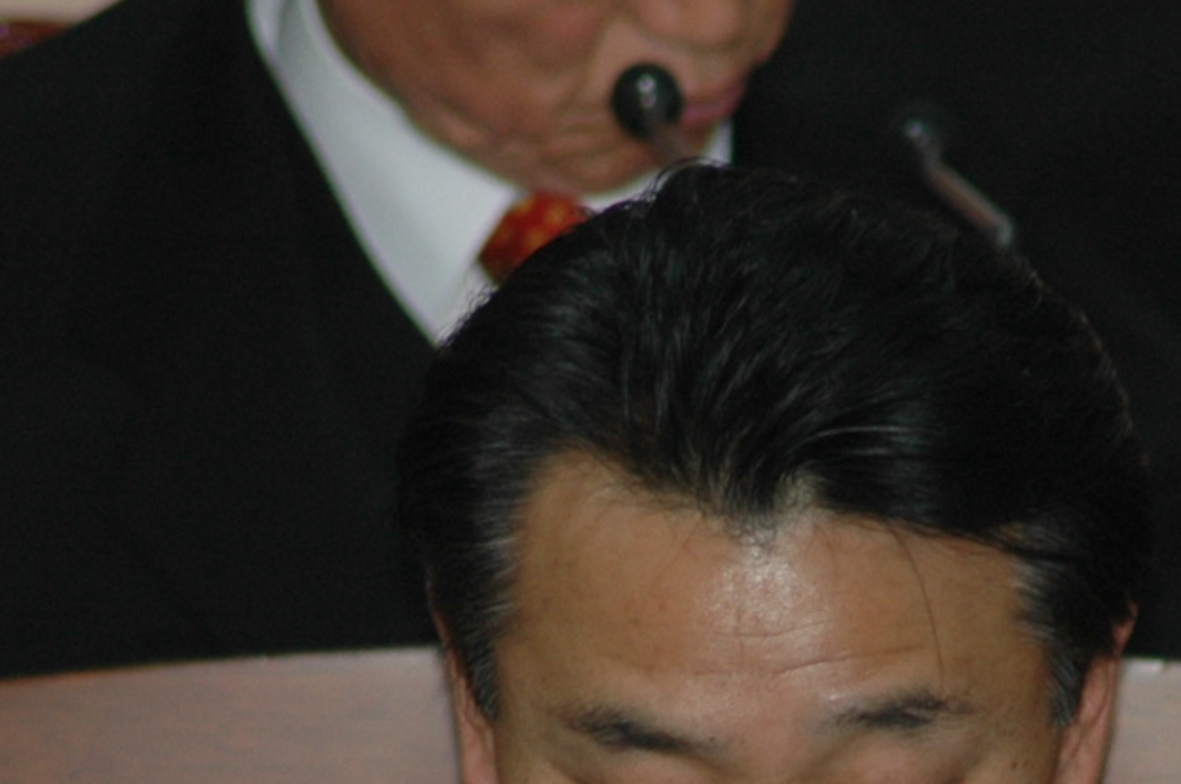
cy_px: 1109
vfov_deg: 0.8
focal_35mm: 1620
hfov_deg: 1.3
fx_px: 53075
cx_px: 809
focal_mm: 300
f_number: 5.6
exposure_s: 1/60
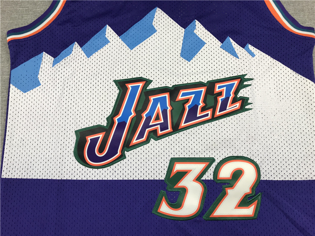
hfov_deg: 63.4
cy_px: 118
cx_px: 158
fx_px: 255
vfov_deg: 49.7
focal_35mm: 28
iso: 20
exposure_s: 1/50
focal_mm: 3.99
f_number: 1.8
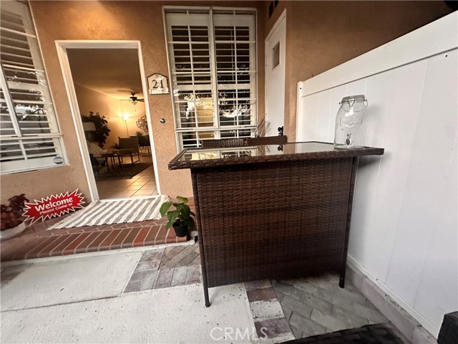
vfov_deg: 85.7
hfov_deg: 102.1
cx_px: 229
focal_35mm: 14
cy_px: 172
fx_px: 185
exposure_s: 1/60
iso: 800
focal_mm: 2.22
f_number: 2.2
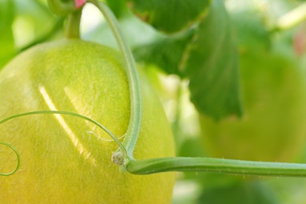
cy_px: 172
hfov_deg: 21.5
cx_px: 80
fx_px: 799
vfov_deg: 14.4
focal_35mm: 94
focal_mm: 45
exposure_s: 1/100
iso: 160
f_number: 3.5
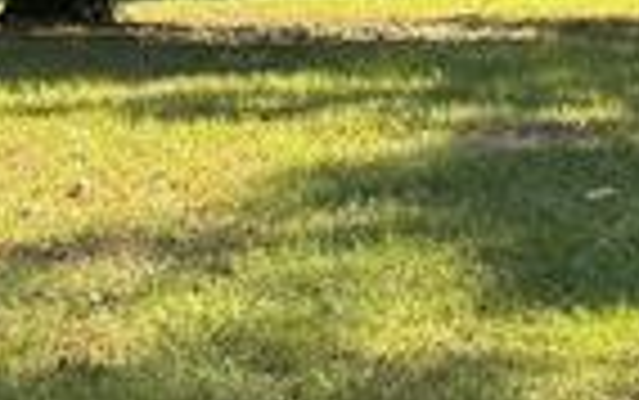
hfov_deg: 11.0
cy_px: 22
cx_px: 954
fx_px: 3189
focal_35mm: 183
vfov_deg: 7.2
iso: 80
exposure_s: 1/664
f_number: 1.78
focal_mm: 6.76
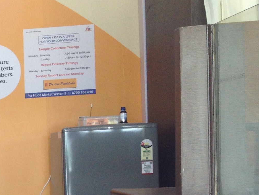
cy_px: 200
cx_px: -152
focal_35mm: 114
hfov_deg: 15.6
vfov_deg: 12.8
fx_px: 853
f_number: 2.4
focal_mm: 4.28
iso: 64
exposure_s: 1/60
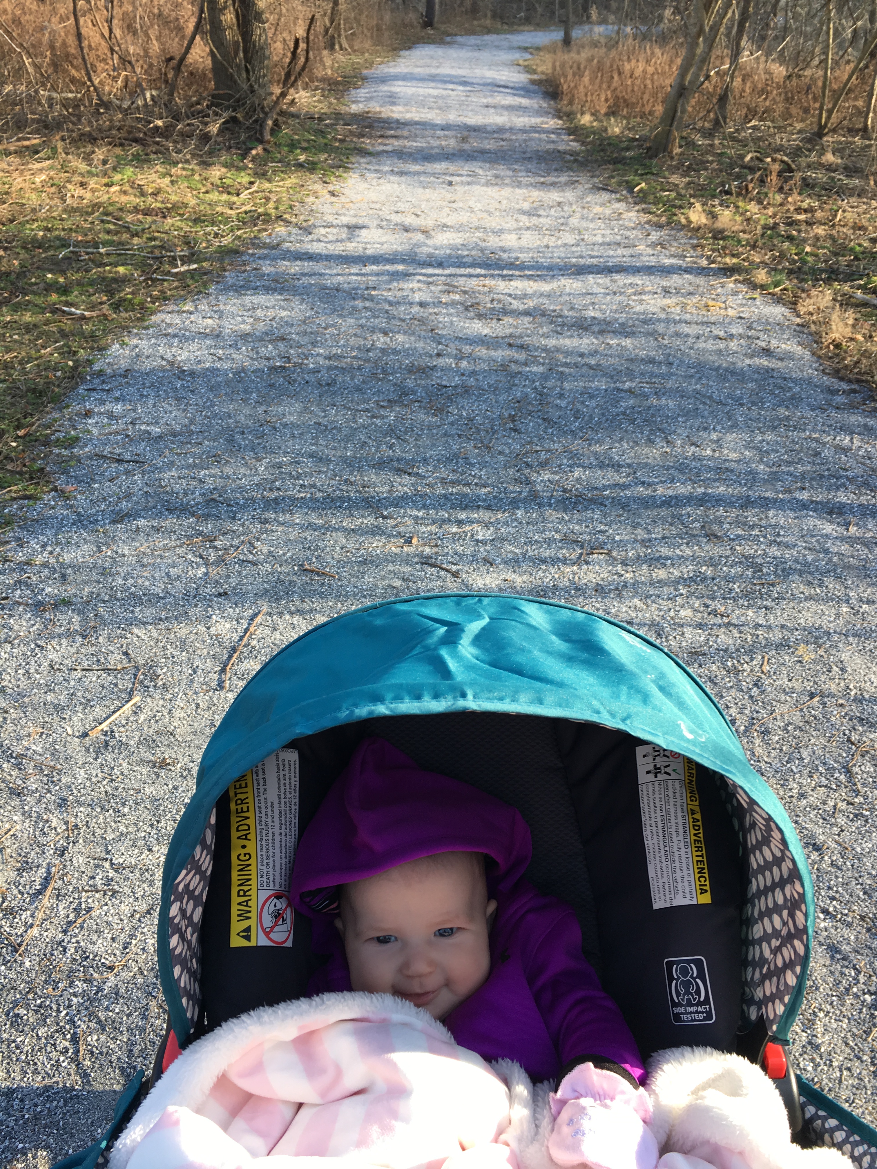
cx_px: 438
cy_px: 584
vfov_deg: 61.7
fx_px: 980
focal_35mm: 29
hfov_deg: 48.2
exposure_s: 1/175
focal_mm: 4.15
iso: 25
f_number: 2.2
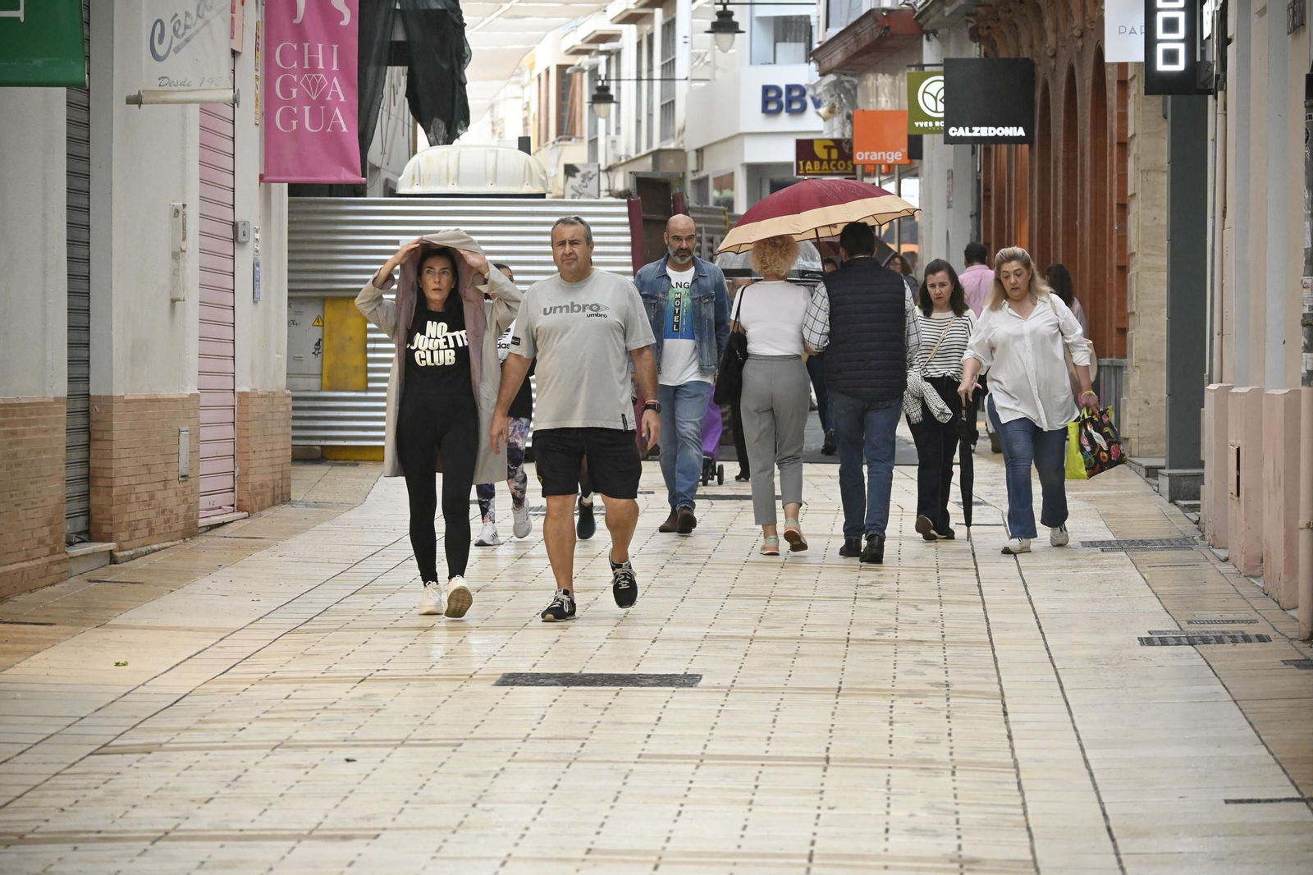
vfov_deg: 8.3
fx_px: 6016
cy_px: 438
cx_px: 656
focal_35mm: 165
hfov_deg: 12.5
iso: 2800
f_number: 5
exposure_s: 1/320
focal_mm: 110
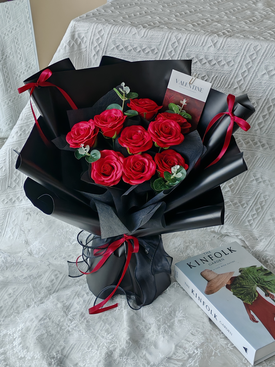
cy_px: 184
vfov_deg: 39.7
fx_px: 508
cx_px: 138
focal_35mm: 48
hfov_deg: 30.3
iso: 50
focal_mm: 5.52
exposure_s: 1/110
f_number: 1.95
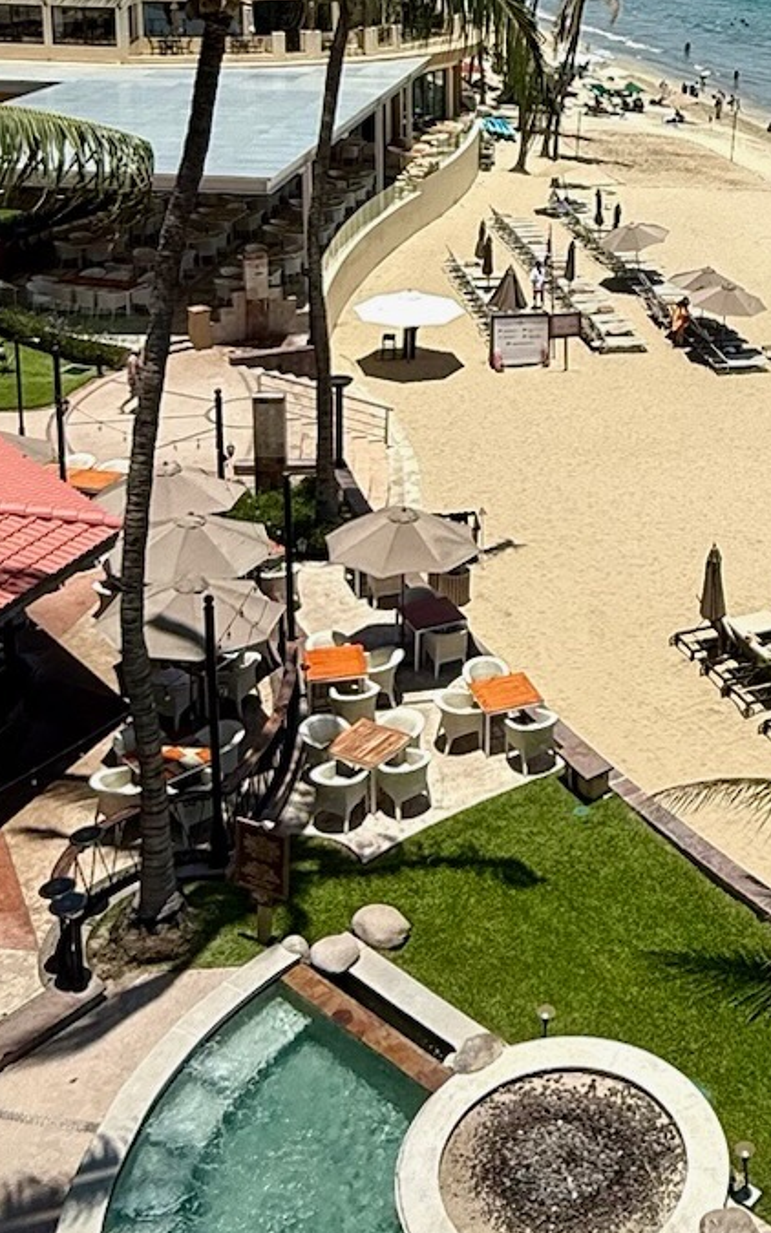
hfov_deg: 27.5
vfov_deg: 42.1
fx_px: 1513
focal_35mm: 45
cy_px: 223
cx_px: 705
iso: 50
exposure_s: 1/3891
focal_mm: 2.22
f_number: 2.2
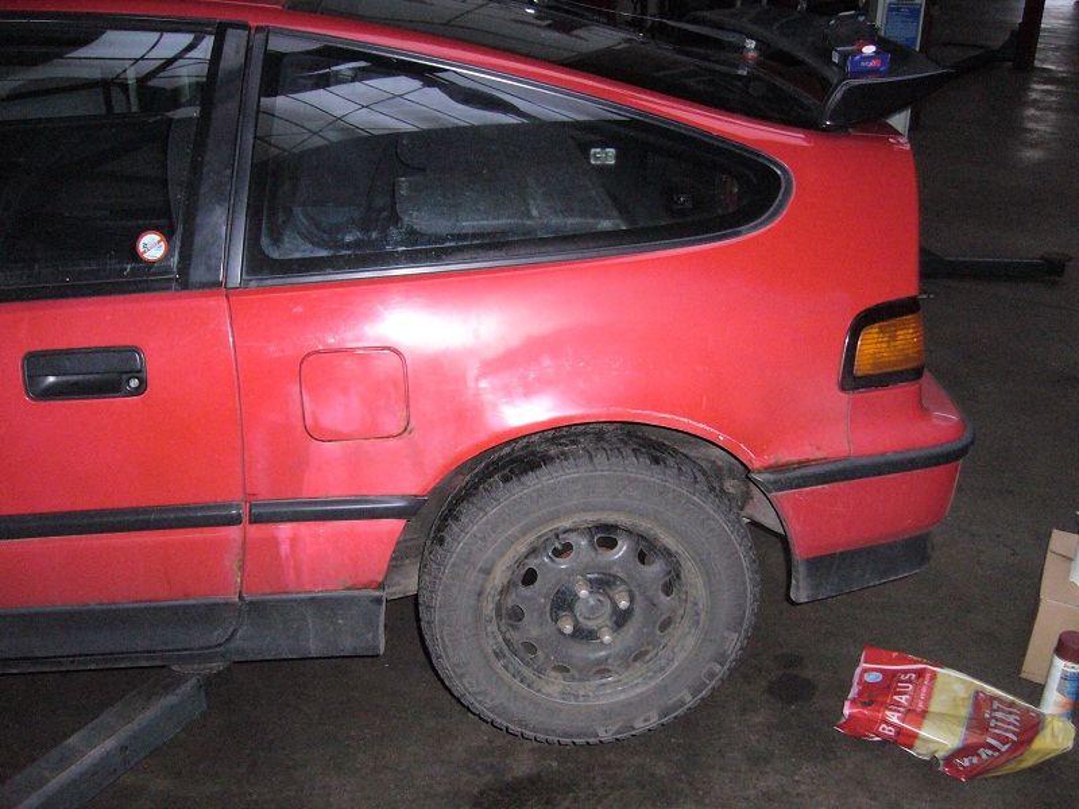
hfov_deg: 52.6
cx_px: 540
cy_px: 404
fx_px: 1091
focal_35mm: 35
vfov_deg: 40.7
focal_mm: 5.8
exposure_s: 1/30
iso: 400
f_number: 2.8
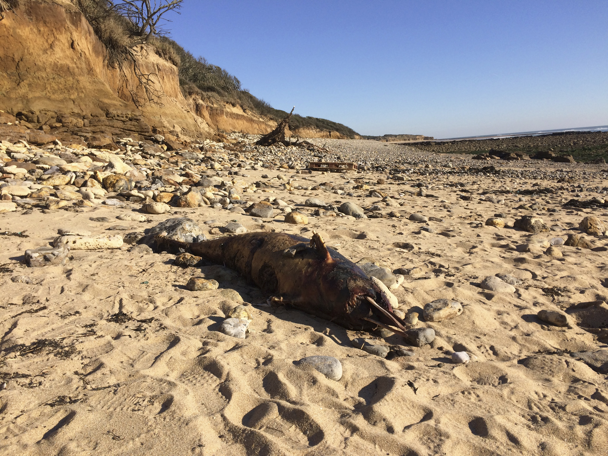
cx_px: 304
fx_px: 509
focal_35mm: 29
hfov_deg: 61.7
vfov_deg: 48.2
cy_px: 228
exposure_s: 1/2283
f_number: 2.2
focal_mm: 4.15
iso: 32
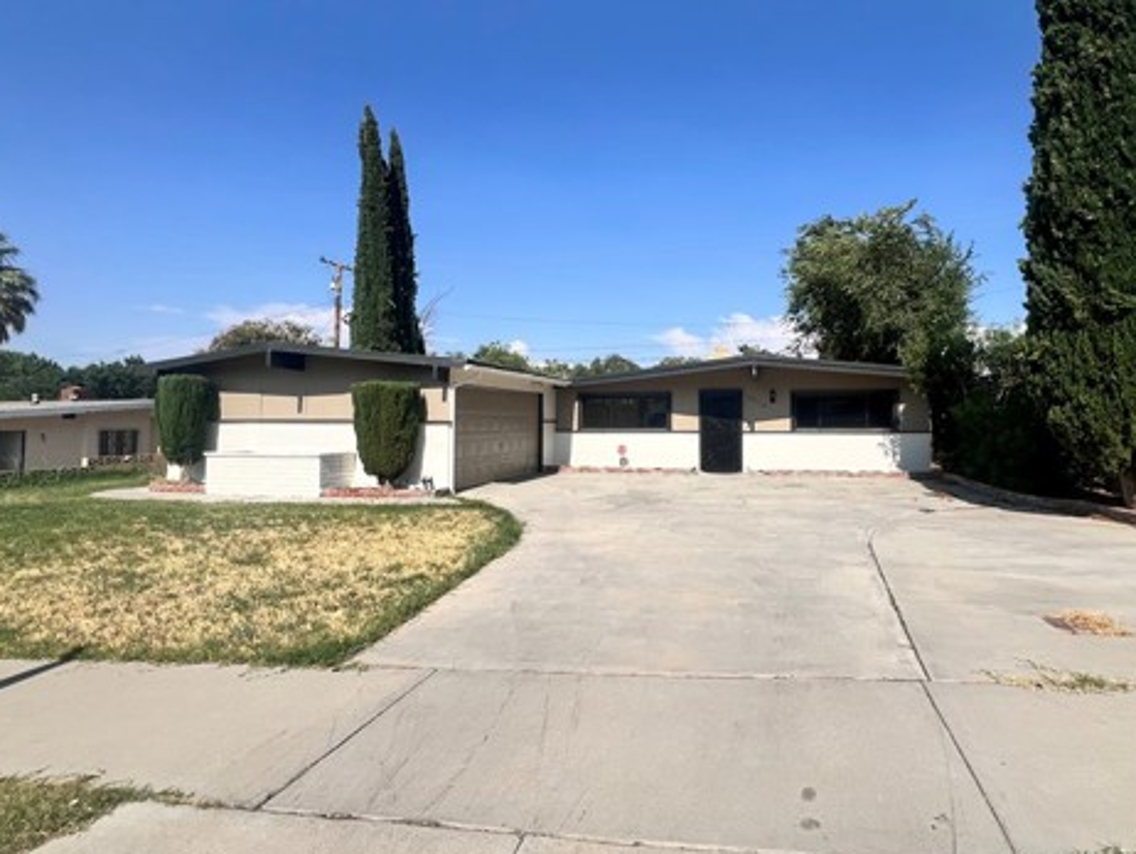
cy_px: 394
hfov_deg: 87.3
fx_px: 591
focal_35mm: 18
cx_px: 639
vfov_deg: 71.5
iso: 32
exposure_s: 1/2801
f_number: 1.8
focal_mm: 1.57
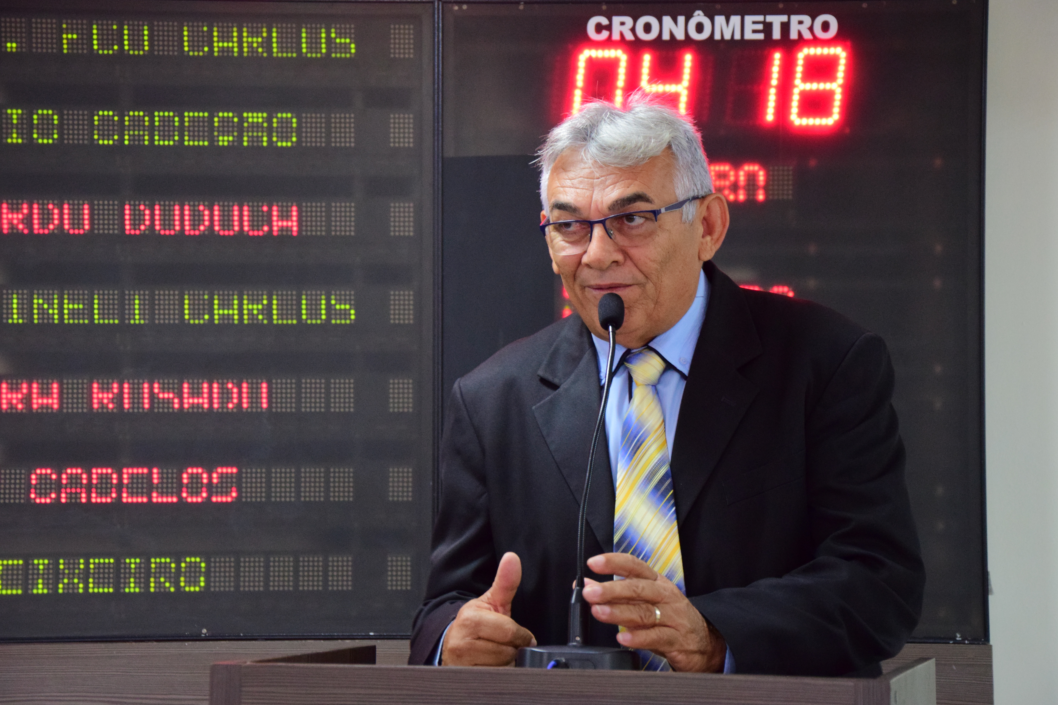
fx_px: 2762
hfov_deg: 21.7
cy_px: 352
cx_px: 530
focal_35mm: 94
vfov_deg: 14.6
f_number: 5.3
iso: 2000
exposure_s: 1/80
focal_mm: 62
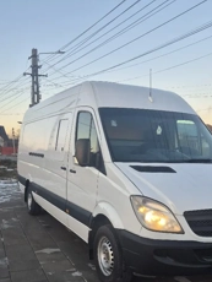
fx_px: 326
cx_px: 112
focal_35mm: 40
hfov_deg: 36.0
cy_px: 181
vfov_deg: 46.2
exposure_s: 1/182
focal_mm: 5.4
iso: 32
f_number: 1.8
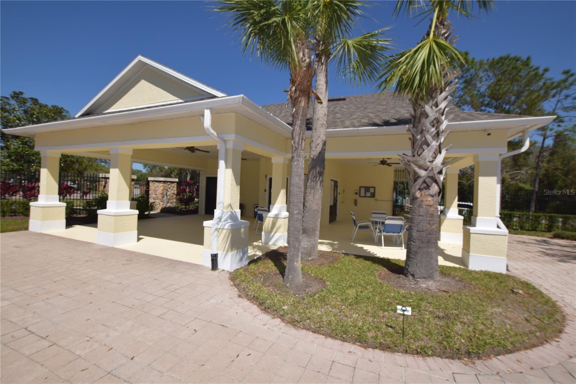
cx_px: 288
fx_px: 240
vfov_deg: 77.3
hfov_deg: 100.4
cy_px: 192
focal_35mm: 15
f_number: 13
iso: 100
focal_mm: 10
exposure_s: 1/200
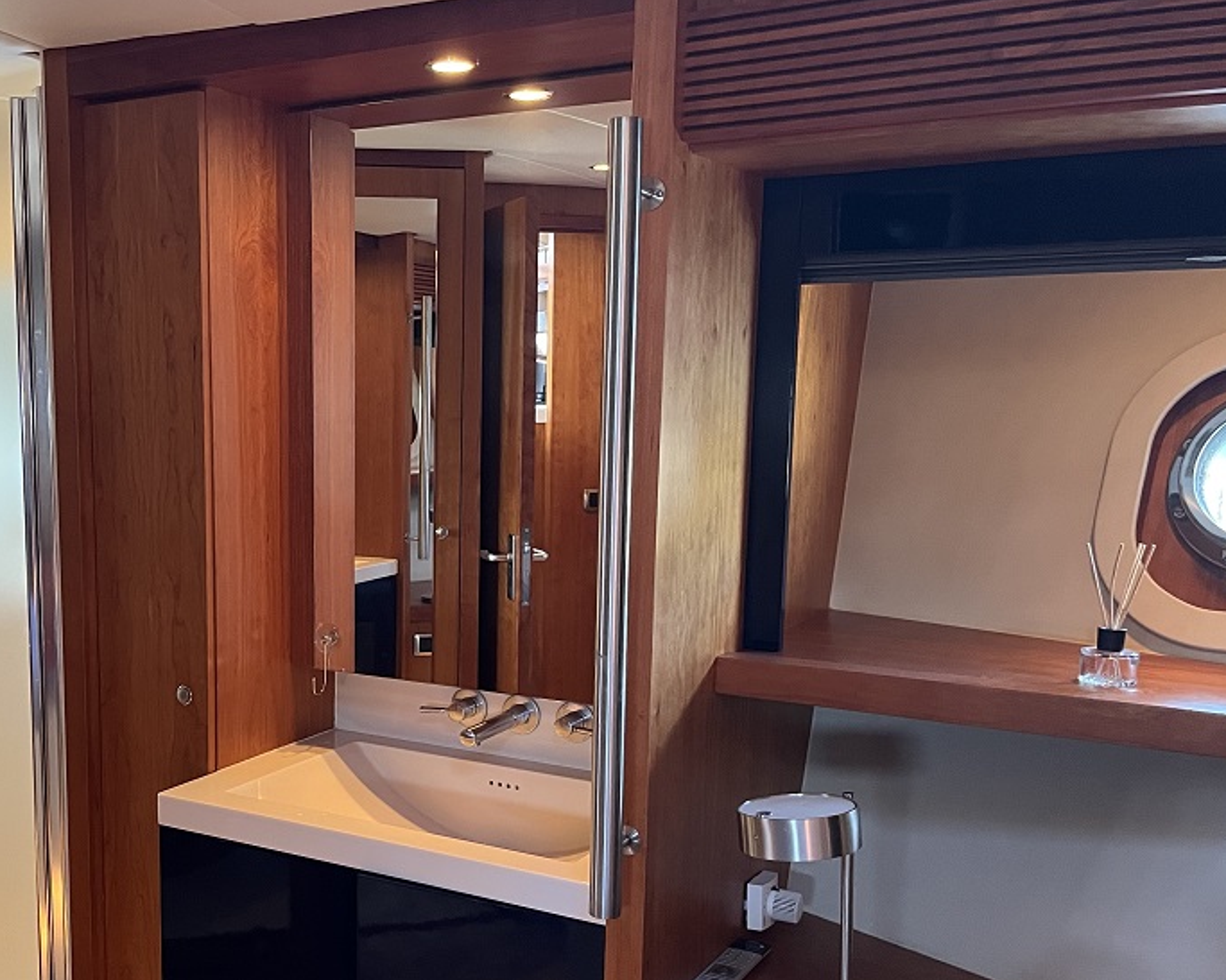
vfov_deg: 39.0
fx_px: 1379
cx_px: 362
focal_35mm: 38
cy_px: 591
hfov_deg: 46.8
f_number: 1.6
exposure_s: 1/56
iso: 400
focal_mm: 5.1
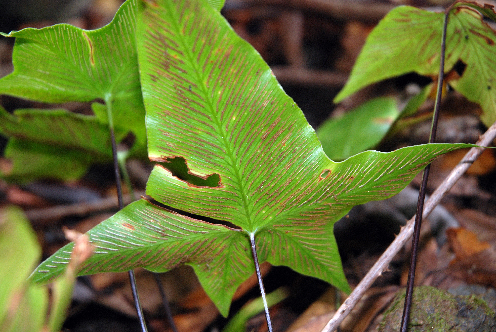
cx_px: 248
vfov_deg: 13.1
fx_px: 1448
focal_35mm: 105
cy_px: 166
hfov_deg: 19.4
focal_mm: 70
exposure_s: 1/60
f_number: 4.5
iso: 400
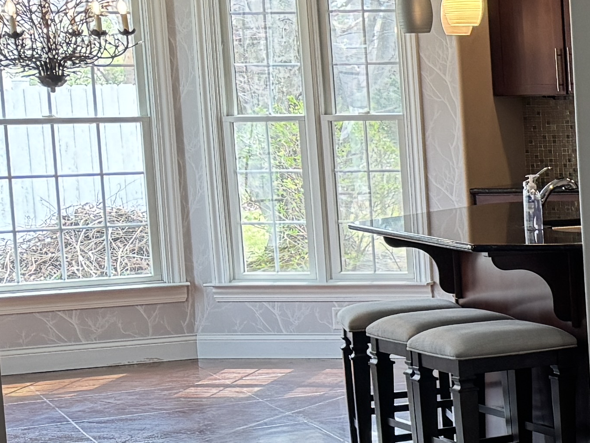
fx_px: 1722
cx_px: 1227
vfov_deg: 14.6
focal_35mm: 101
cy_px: 275
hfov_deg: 15.2
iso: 160
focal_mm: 6.76
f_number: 1.78
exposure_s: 1/120
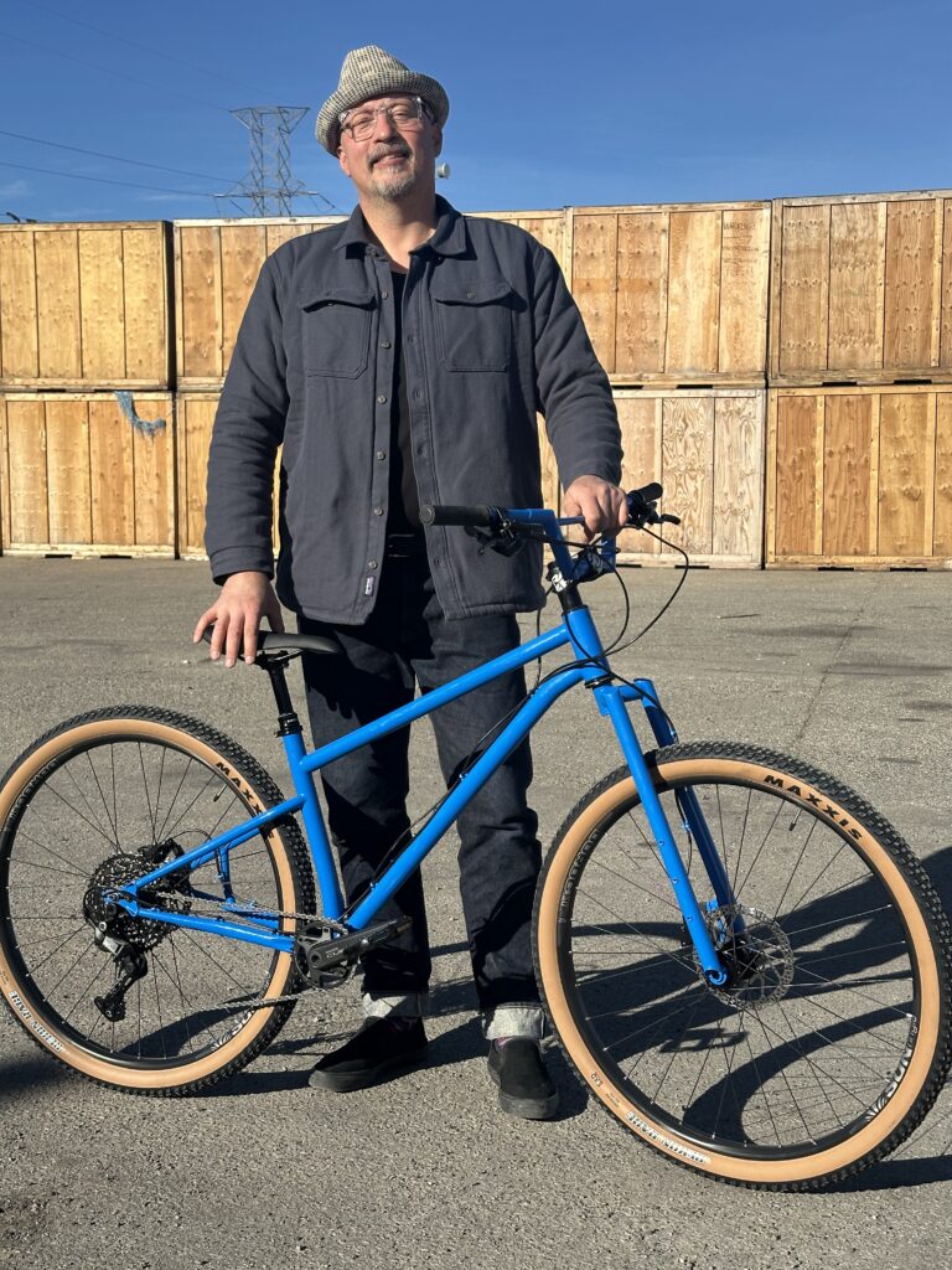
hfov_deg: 30.3
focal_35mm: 48
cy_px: 635
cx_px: 476
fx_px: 1760
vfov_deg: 39.7
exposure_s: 1/4016
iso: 64
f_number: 1.78
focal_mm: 6.86
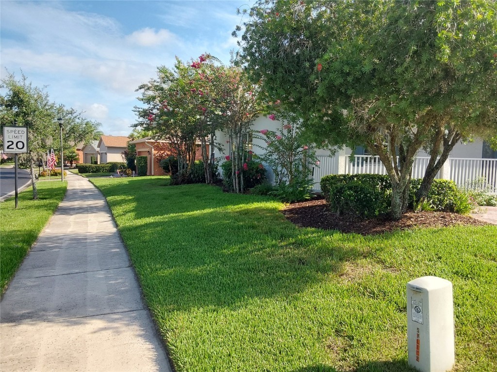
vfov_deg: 49.7
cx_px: 248
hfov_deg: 63.4
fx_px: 402
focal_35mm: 28
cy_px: 186
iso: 50
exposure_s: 1/612
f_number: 1.9
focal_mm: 2.91
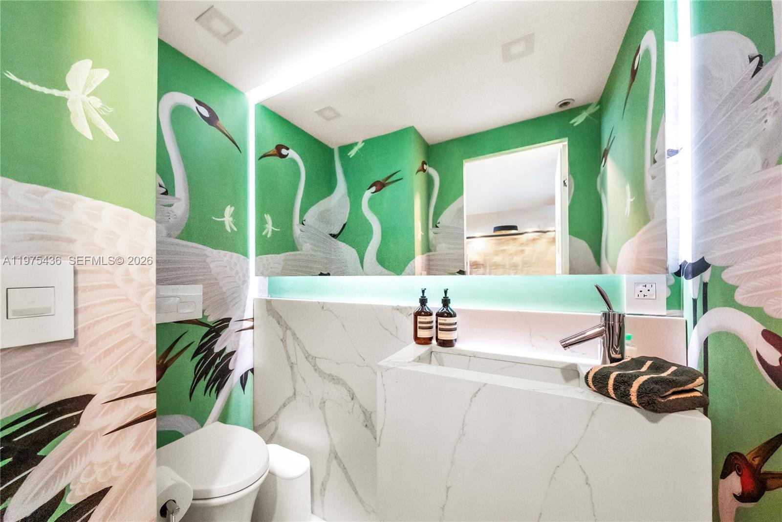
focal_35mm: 12
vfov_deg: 90.1
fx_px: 261
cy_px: 261
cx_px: 391
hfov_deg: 112.6
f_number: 5.6
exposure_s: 1/500
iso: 12800
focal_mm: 12
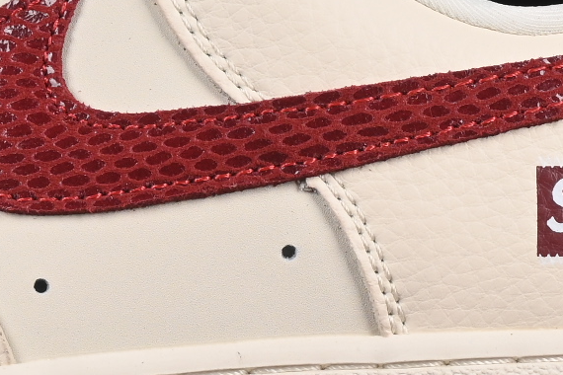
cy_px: 36
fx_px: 5723
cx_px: 23
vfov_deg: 3.8
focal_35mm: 366
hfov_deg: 5.6
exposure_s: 1/80
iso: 160
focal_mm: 50
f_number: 8
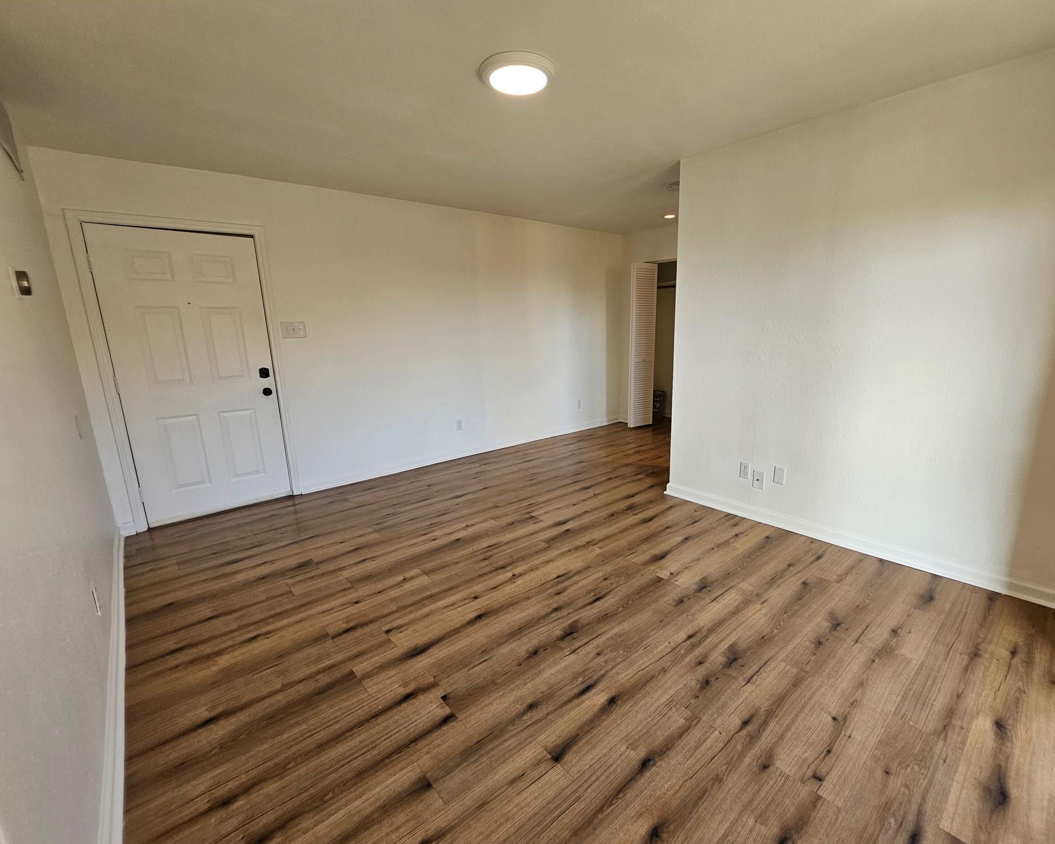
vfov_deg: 88.0
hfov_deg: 100.5
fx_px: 437
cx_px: 564
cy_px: 433
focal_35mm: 14
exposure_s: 1/77
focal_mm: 2.2
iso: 125
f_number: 2.2
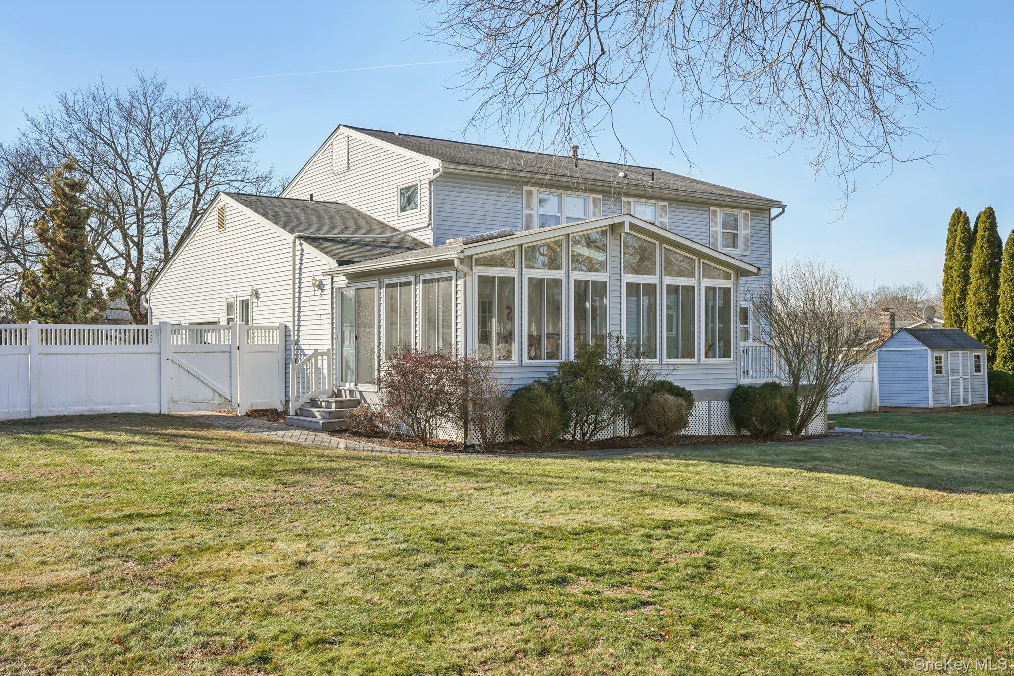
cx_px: 507
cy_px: 338
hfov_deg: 54.4
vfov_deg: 37.8
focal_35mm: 35
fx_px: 986
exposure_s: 1/160
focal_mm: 35
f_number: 8
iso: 100
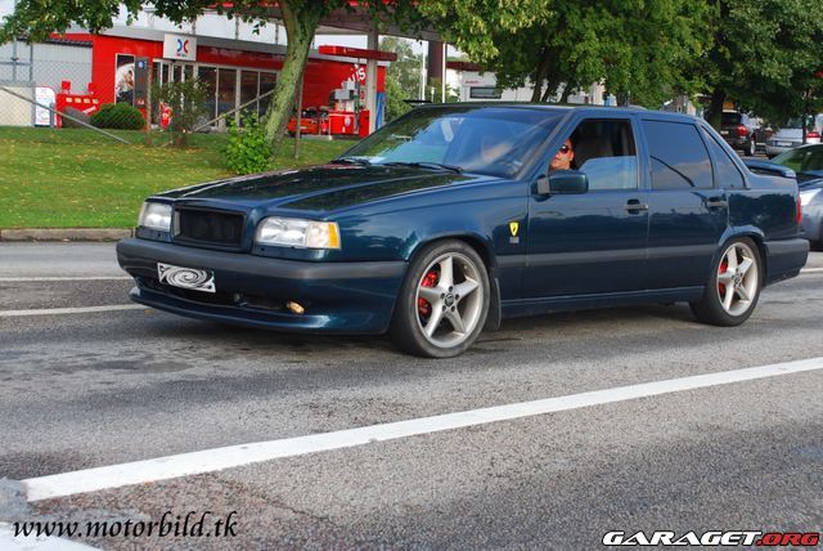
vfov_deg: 32.0
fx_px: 961
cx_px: 412
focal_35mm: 42
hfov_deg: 46.4
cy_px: 276
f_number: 5.6
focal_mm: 28
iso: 100
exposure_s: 1/125
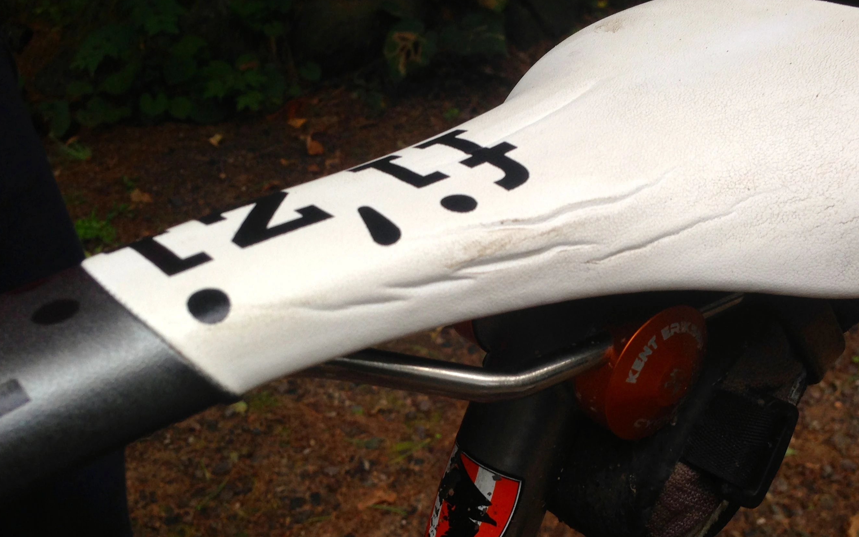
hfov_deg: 46.2
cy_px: 288
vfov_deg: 29.9
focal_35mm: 43
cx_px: 435
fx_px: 1007
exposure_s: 1/120
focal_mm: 4.12
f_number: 2.4
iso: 50
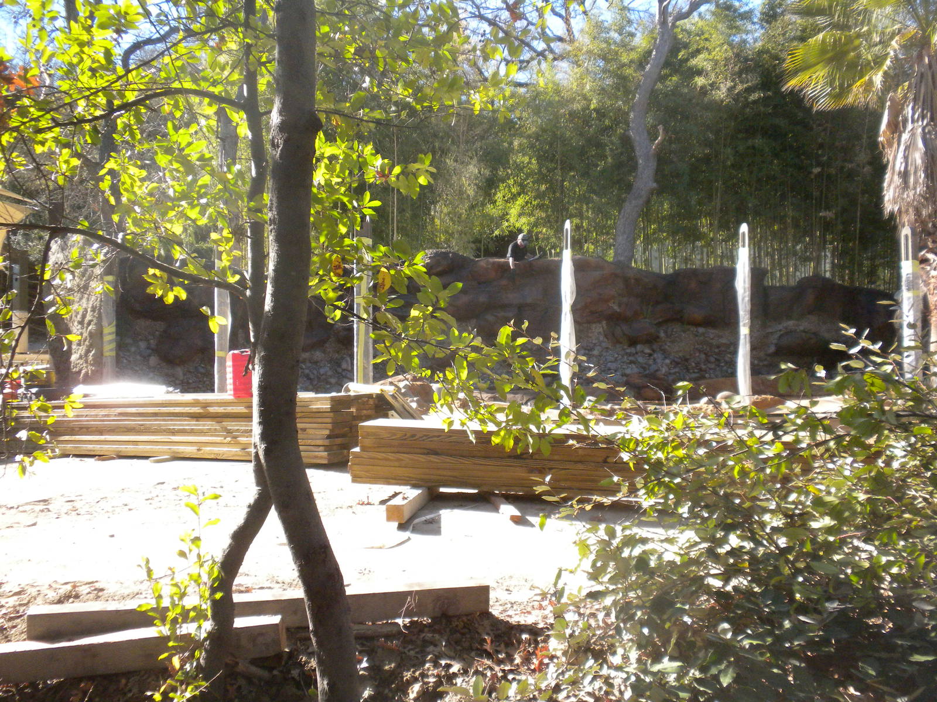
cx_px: 468
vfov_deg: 38.7
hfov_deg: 50.1
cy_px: 351
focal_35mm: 37
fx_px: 1002
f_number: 3.5
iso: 341
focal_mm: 6.6
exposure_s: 1/712
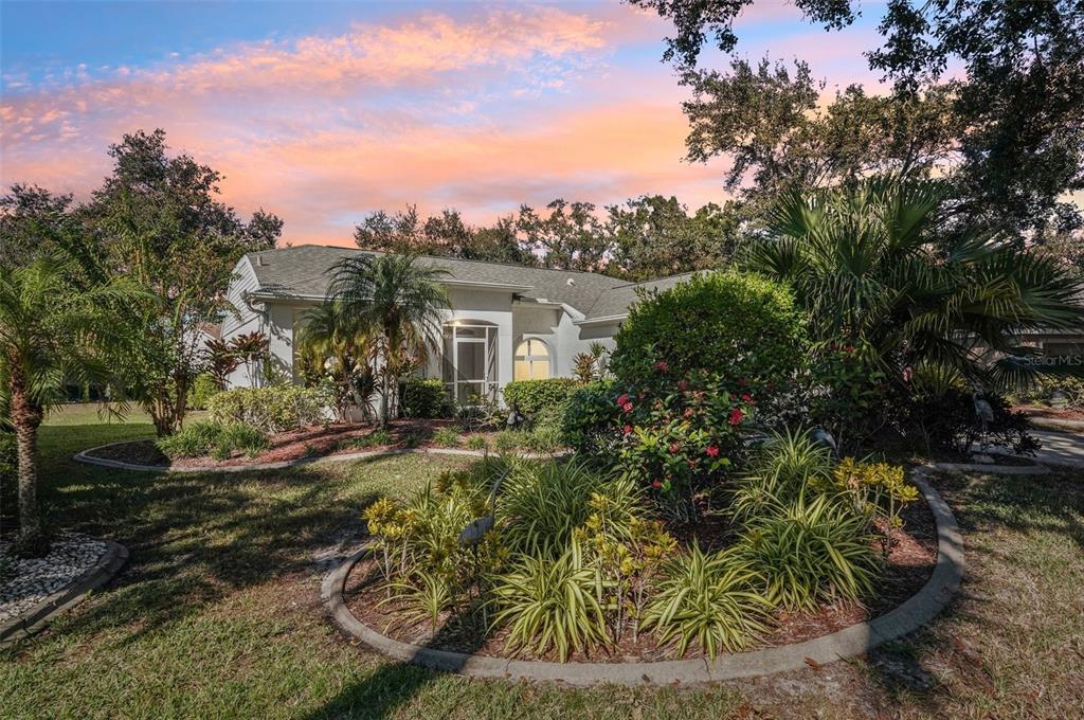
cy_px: 360
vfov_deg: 61.8
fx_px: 601
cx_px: 542
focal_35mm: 20
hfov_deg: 84.0
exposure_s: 1/1000
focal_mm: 20
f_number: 8
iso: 400
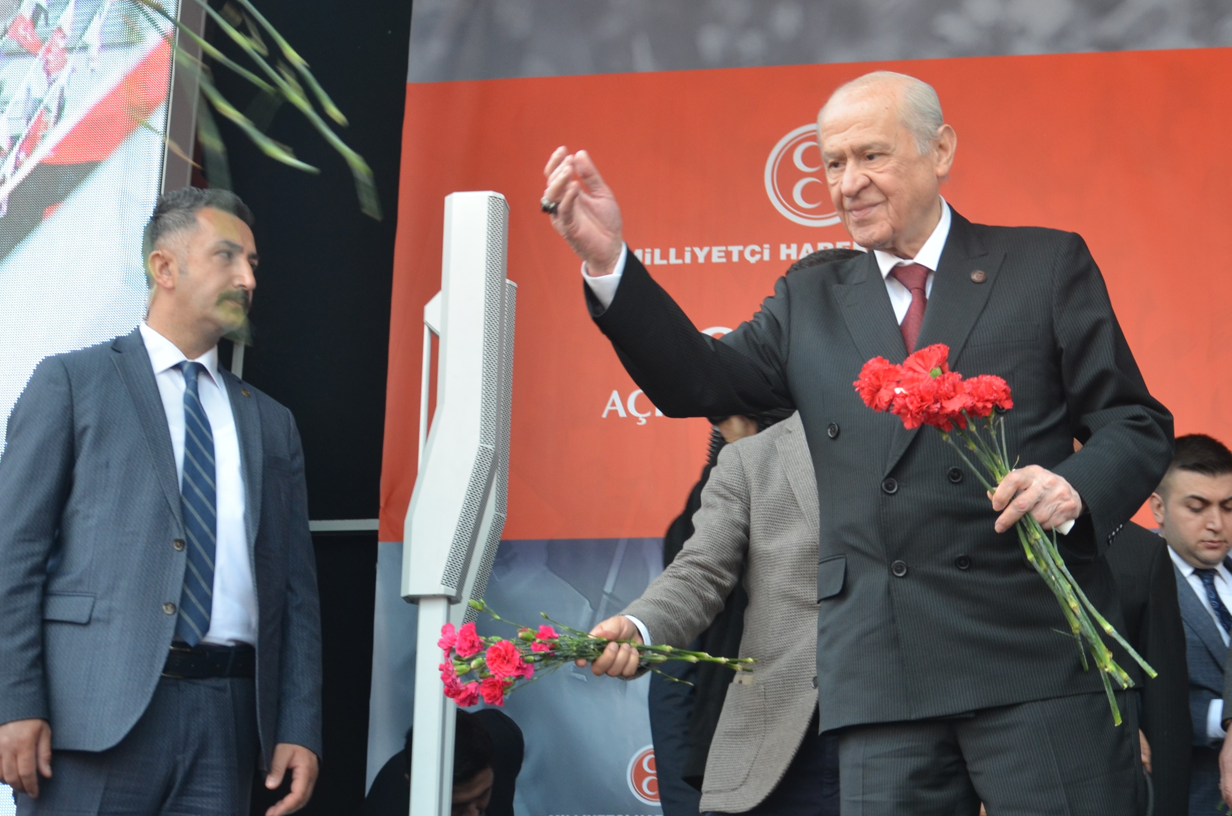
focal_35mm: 102
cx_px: 690
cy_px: 248
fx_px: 3475
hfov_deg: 20.1
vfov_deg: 13.4
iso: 400
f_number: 5.6
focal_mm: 45
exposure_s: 1/125
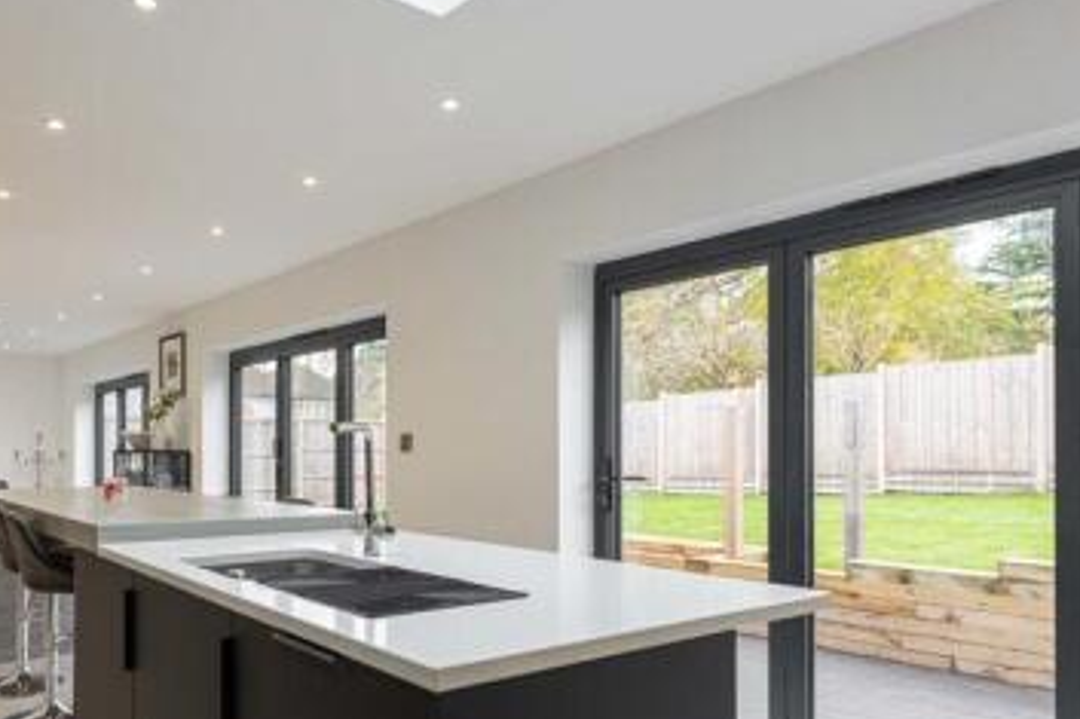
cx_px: 399
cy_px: 454
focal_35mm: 26
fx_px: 780
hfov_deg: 68.2
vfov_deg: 49.0
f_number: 5
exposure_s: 1/125
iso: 250
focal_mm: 14
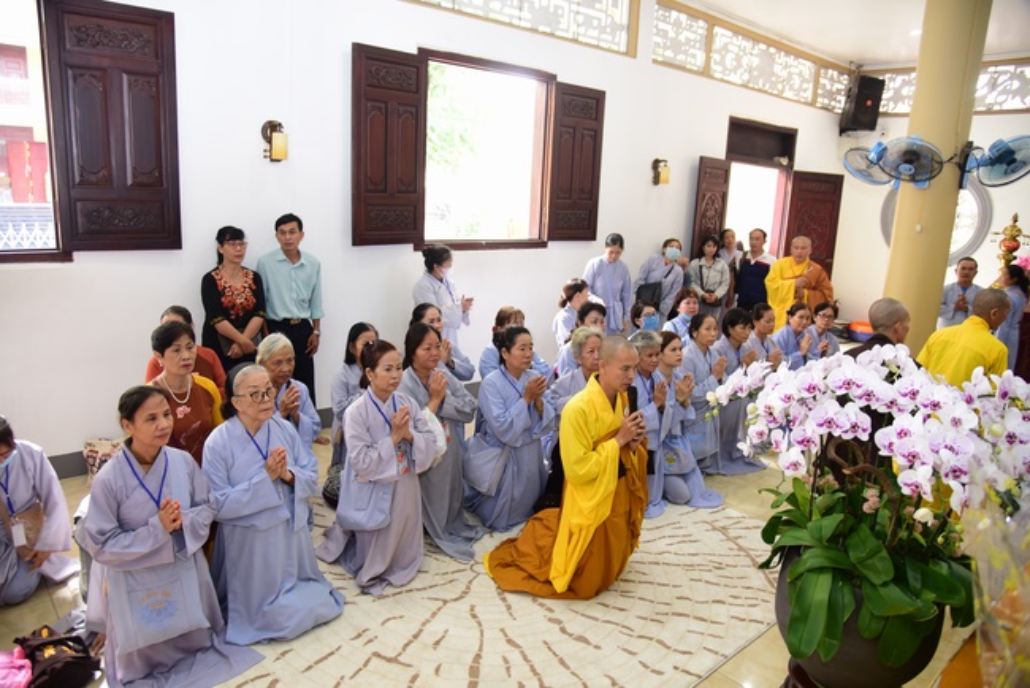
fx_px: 687
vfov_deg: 53.2
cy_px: 344
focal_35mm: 24
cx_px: 515
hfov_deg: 73.7
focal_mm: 24
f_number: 4
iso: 1000
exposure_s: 1/50
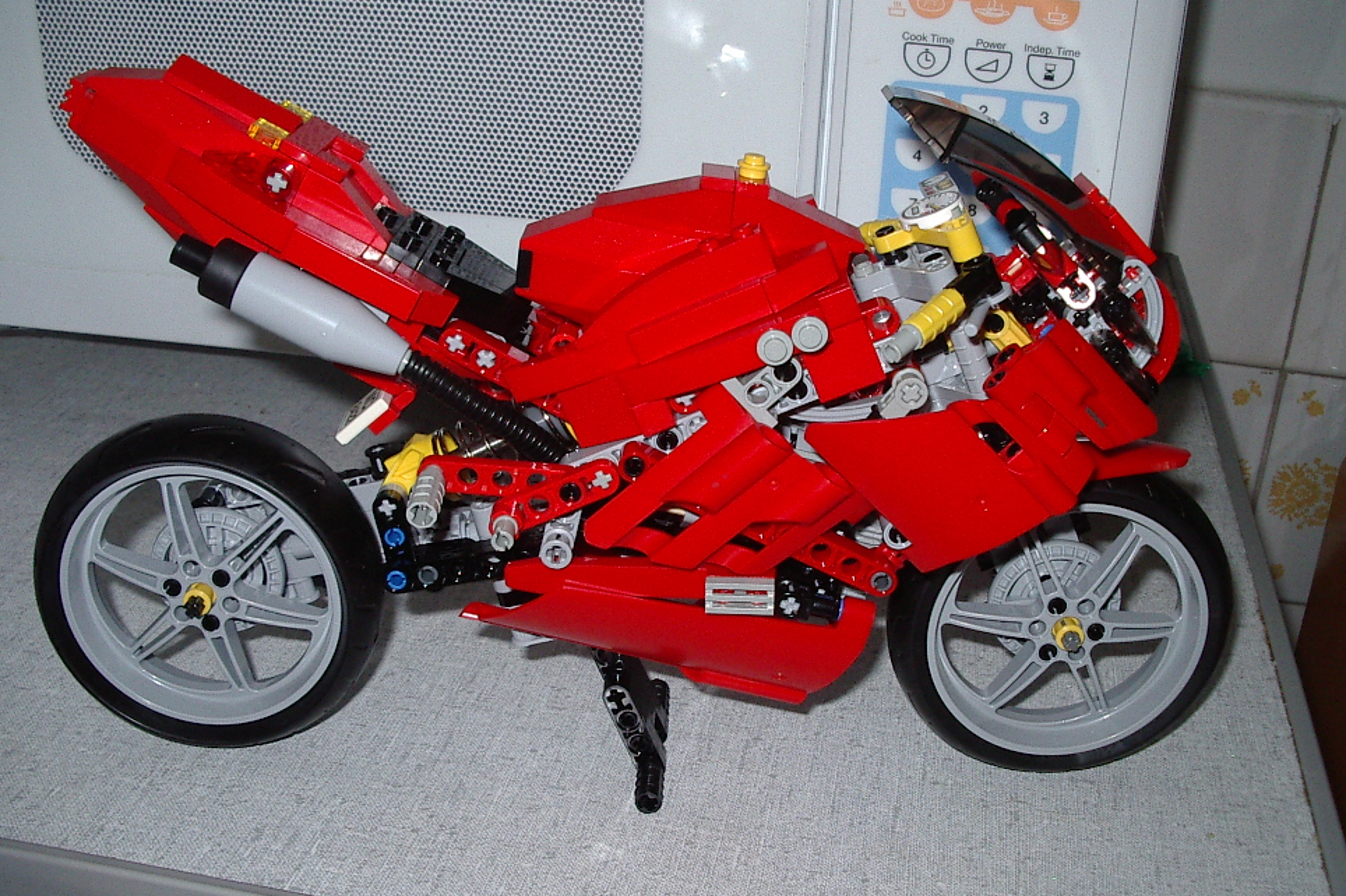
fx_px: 1570
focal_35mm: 42
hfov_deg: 46.4
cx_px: 635
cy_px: 462
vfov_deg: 31.9
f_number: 4.8
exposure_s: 1/60
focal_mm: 5.8
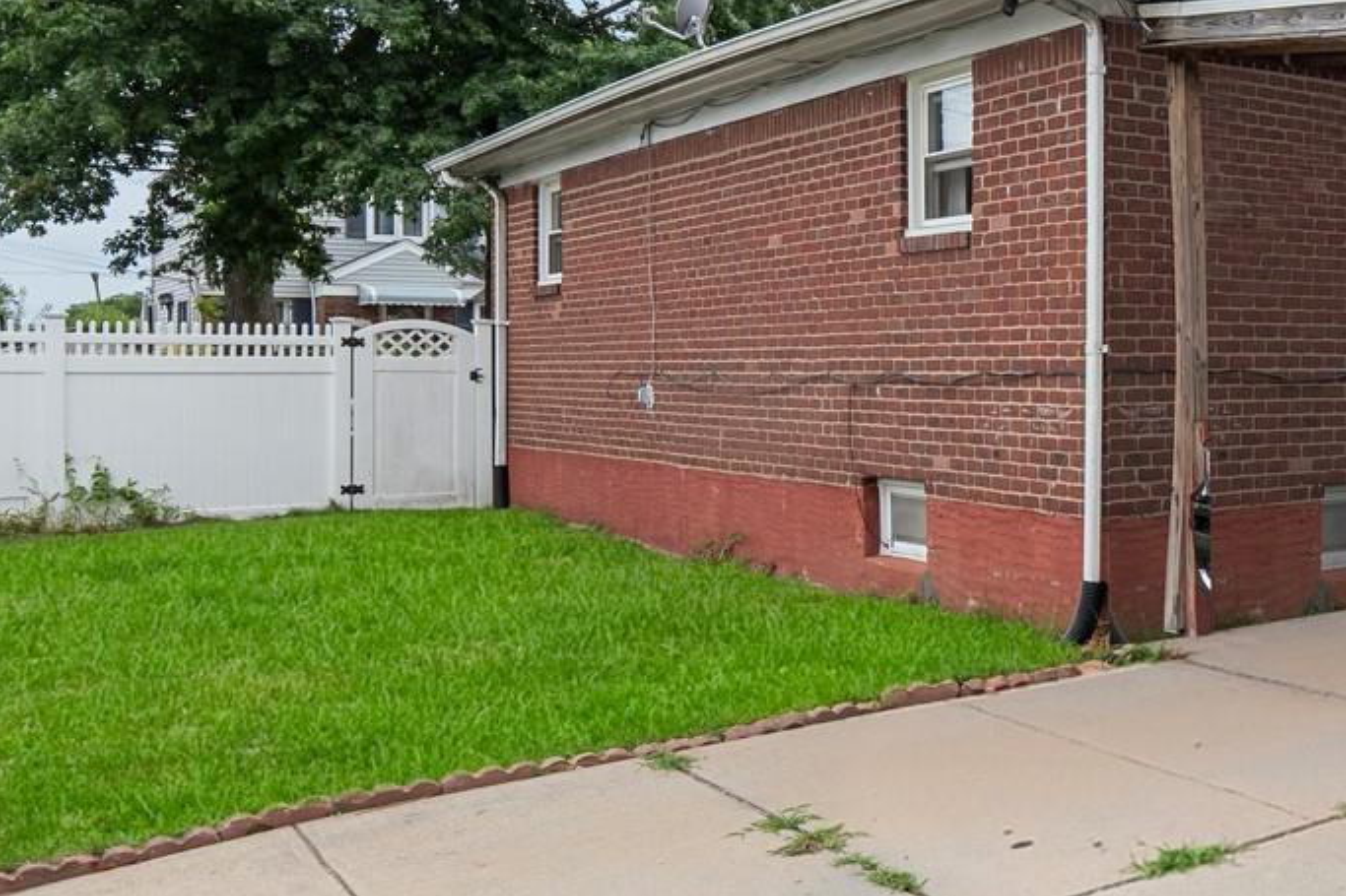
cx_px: 1665
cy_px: 271
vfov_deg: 31.5
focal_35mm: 42
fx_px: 1570
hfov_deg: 35.2
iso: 640
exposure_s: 1/320
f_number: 10
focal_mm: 14
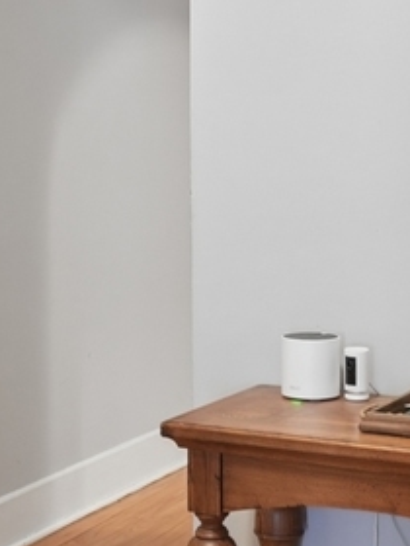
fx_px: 1232
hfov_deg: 18.9
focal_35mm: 78
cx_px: 202
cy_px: 131
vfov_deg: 24.7
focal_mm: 14
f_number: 4
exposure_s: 1/15
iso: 400
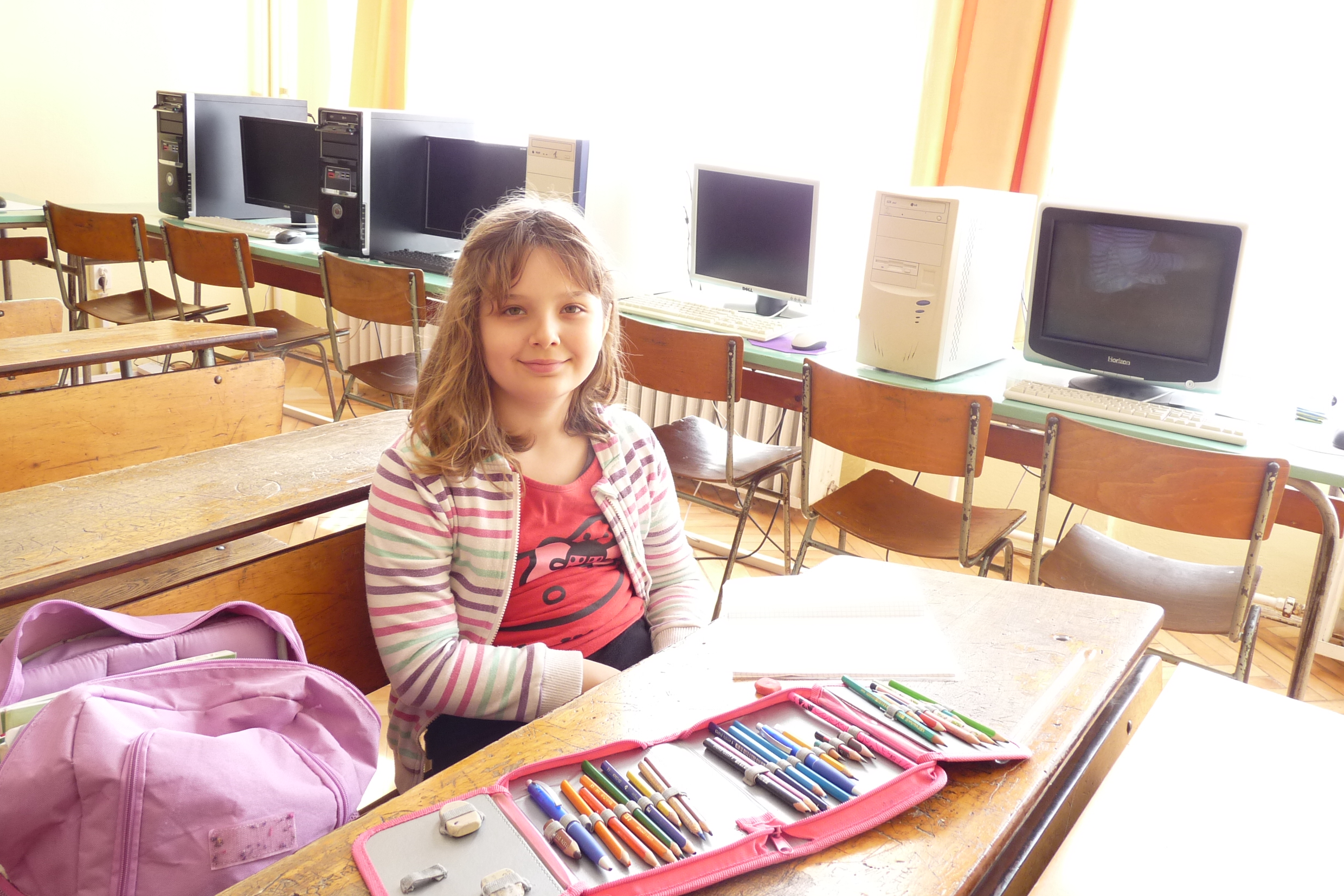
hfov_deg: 63.7
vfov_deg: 44.9
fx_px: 1083
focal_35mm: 29
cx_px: 669
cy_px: 420
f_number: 2.8
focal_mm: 4.8
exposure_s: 1/30
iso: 160
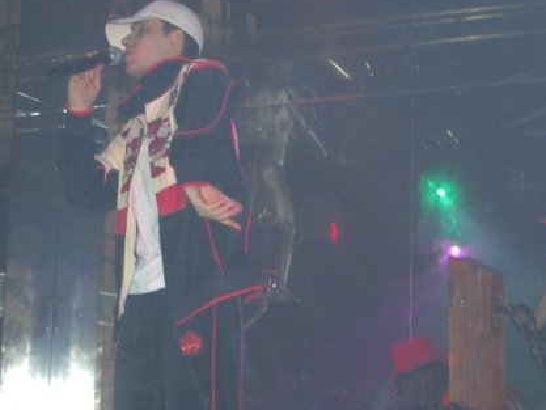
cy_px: 234
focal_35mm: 82
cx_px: 267
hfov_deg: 23.8
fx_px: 1294
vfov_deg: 18.0
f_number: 3.6
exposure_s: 1/60
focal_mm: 11.8
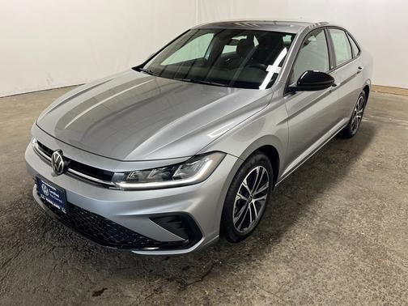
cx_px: 204
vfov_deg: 53.1
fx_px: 306
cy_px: 153
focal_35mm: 26
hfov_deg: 67.3
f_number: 1.6
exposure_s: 1/121
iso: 100
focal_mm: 5.1
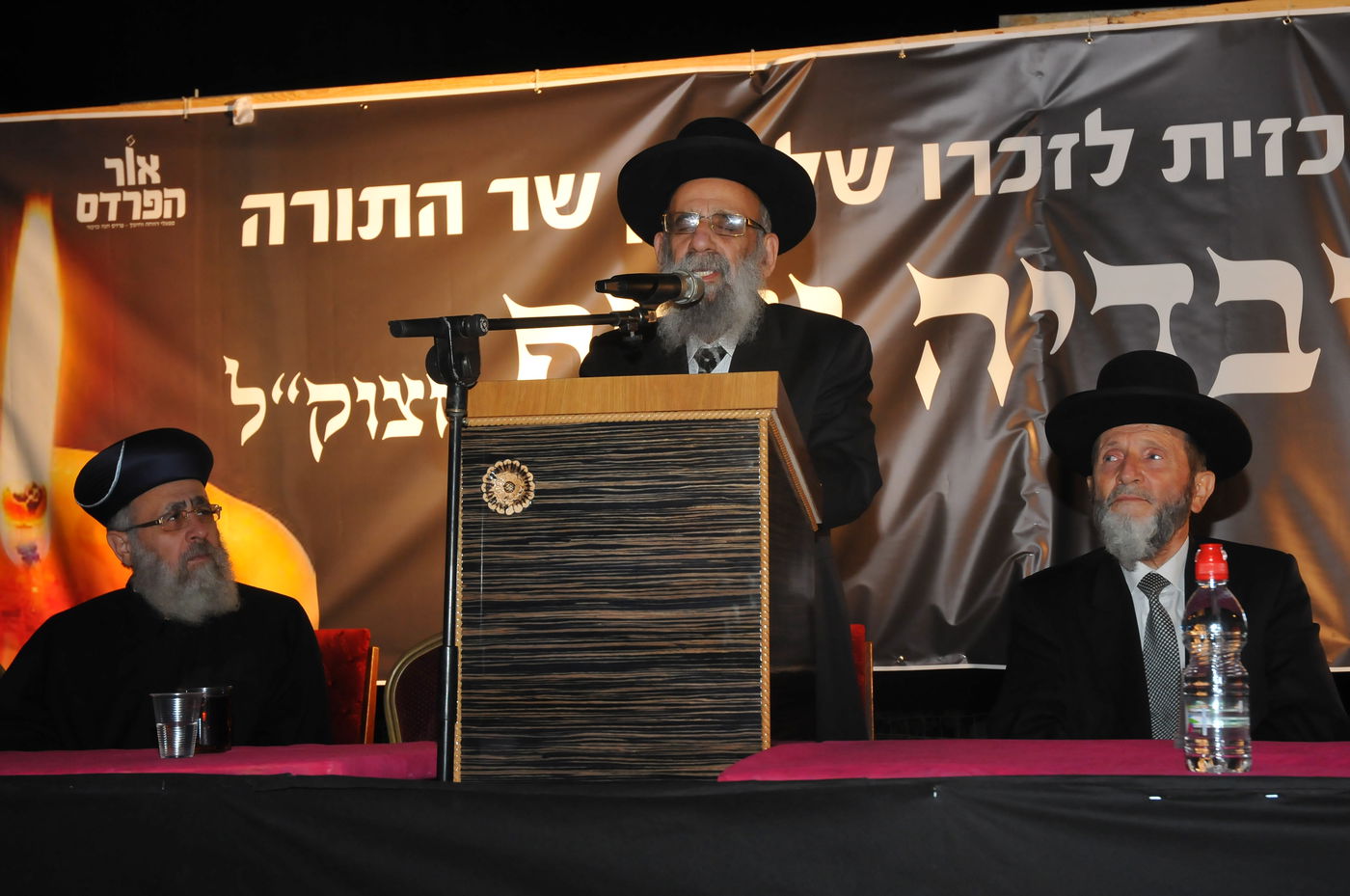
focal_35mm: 57
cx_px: 675
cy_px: 448
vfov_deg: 23.7
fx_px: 2134
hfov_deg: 35.1
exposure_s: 1/60
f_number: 7.1
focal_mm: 38
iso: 800
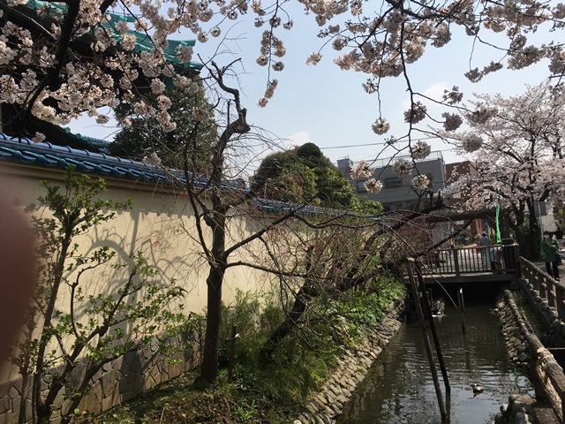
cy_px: 212
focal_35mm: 29
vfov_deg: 48.2
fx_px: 473
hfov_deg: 61.7
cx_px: 282
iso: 25
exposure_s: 1/2331
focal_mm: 4.15
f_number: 2.2
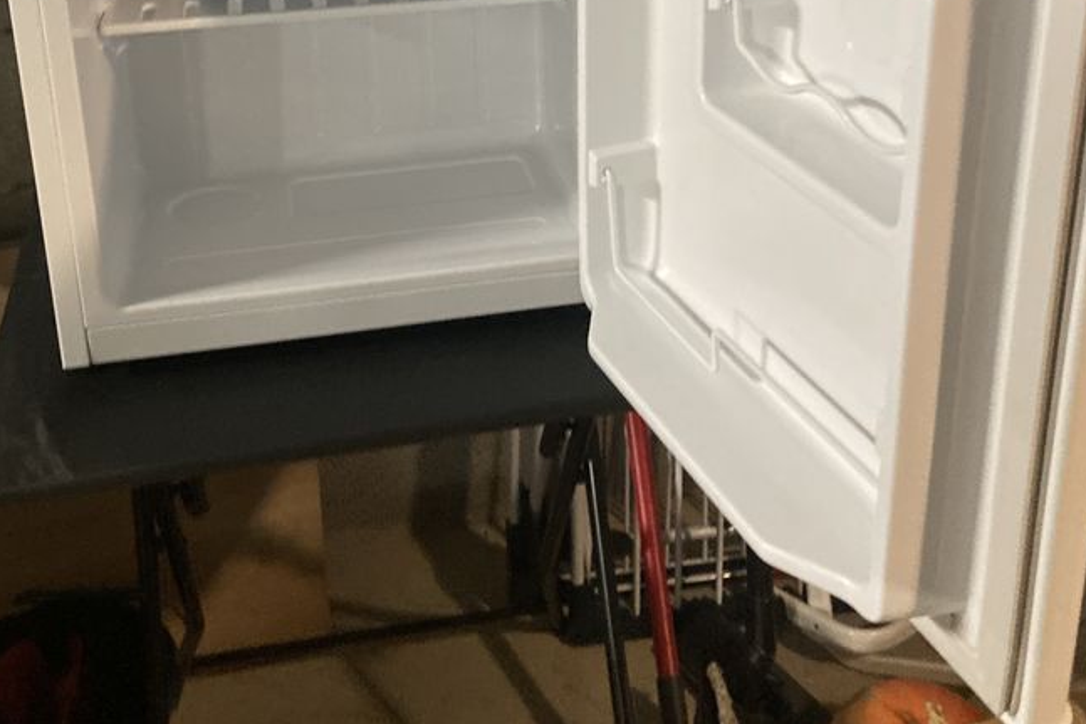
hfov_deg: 43.6
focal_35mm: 45
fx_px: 1357
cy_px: 62
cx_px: 517
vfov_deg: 28.6
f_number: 1.8
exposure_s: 1/25
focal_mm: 3.99
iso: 500
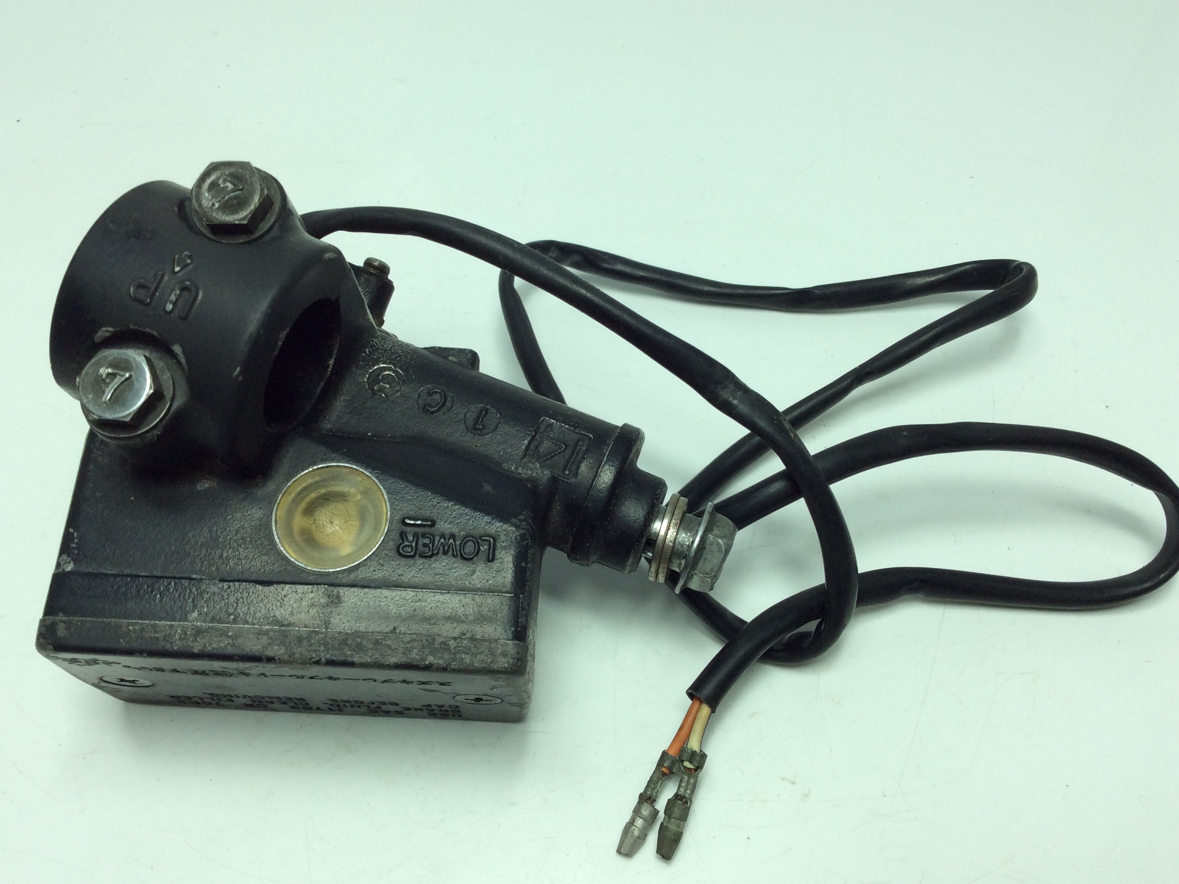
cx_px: 576
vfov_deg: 42.9
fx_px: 1124
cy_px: 430
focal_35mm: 33
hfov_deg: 55.4
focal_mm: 3.3
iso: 32
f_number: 2.4
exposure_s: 1/411
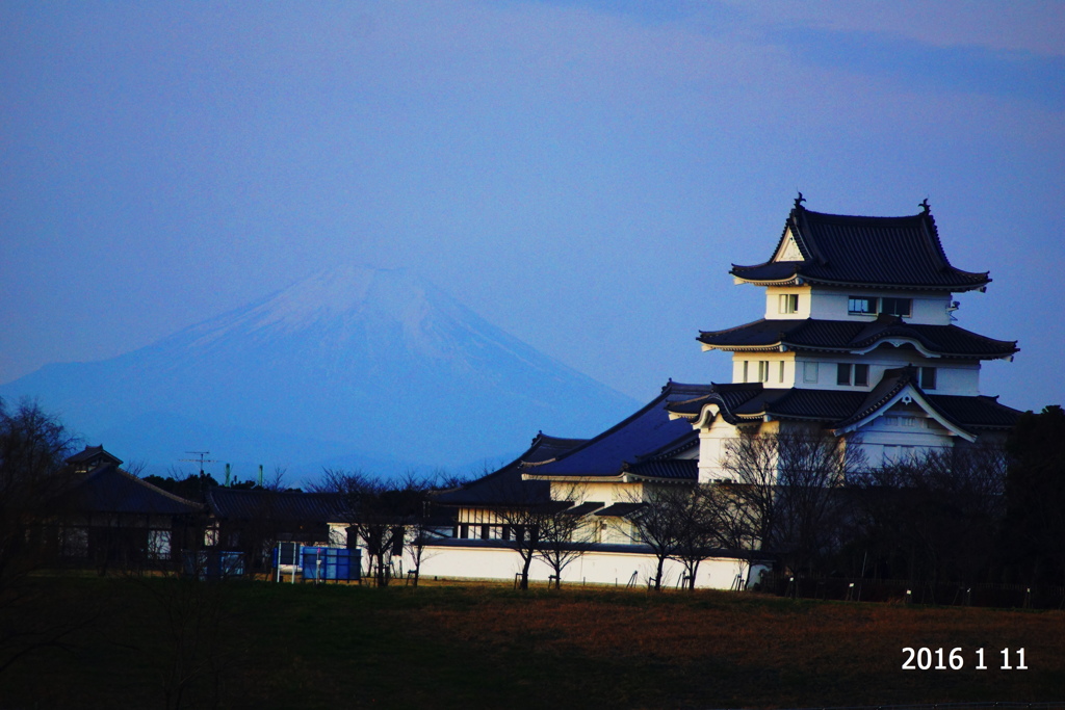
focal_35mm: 450
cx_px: 532
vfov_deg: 3.1
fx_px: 13313
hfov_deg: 4.6
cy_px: 355
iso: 500
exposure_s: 1/500
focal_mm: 300
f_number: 5.6
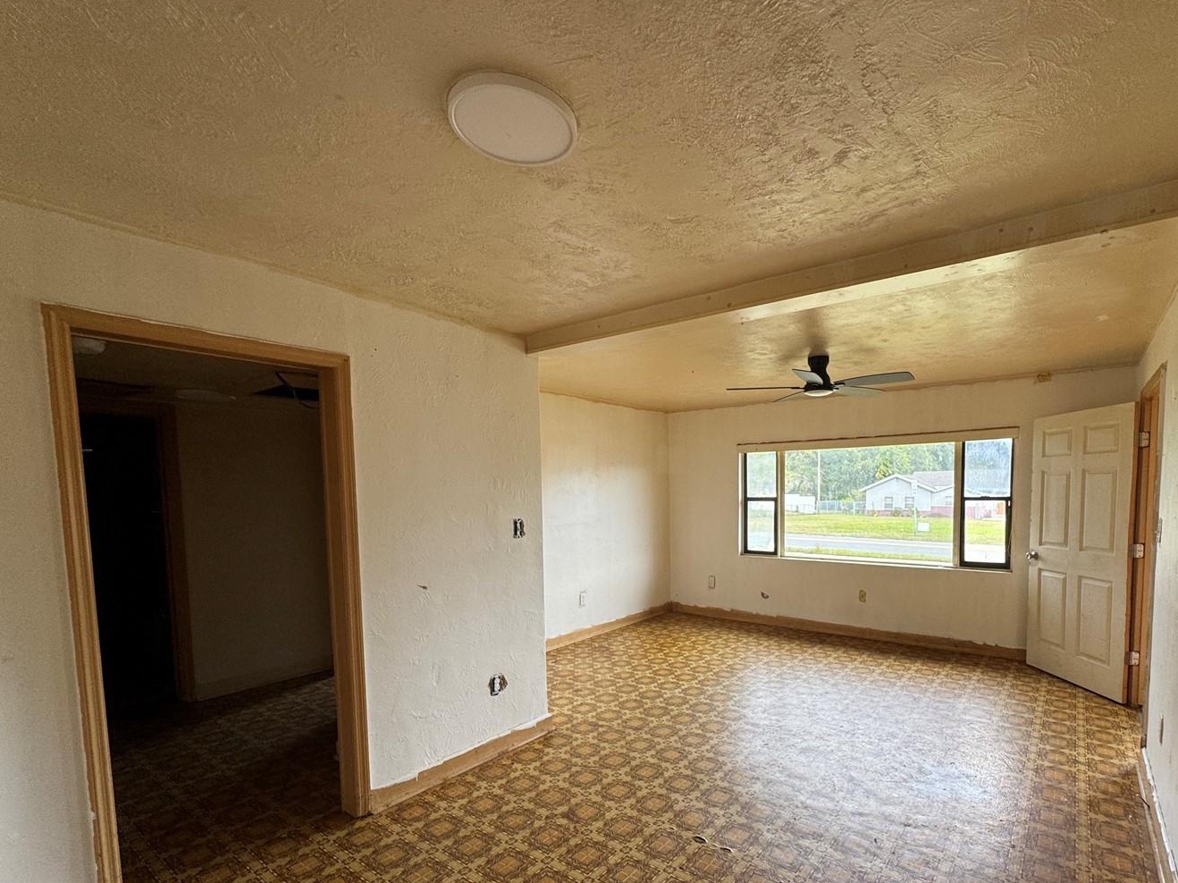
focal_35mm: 17
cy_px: 530
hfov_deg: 90.2
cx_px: 687
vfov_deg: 73.9
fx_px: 578
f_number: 2.2
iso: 80
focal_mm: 2.22
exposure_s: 1/99
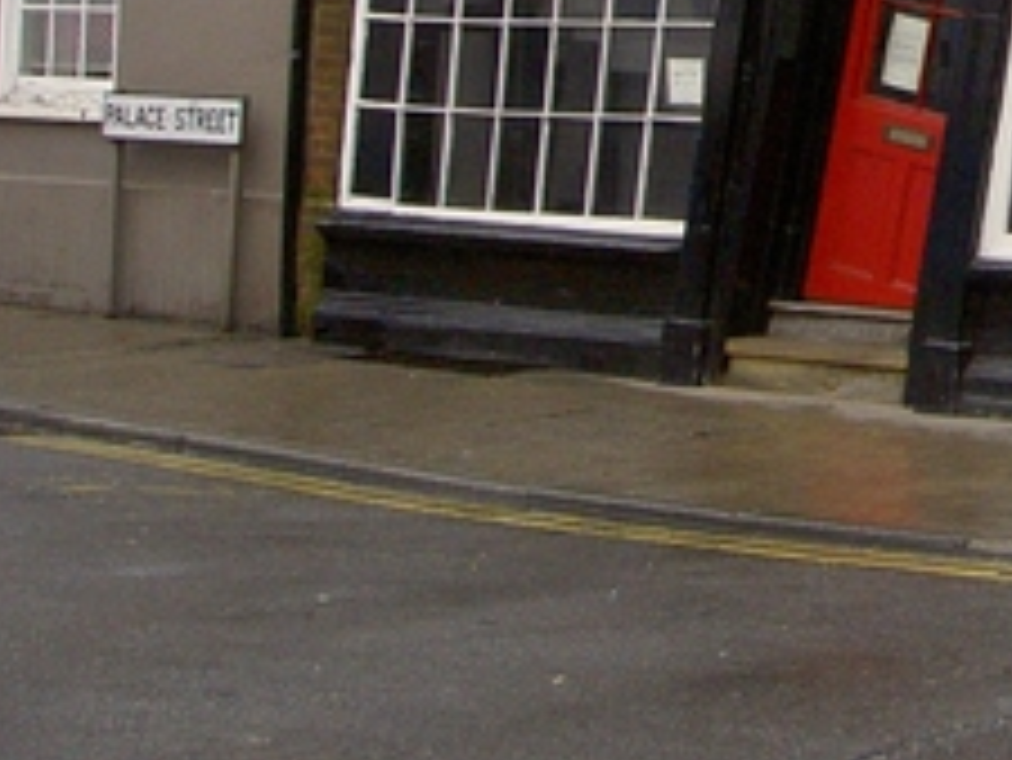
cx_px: 1313
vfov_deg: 13.8
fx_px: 3042
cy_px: -202
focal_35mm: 104
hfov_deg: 17.7
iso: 200
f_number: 4.7
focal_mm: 8
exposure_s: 1/250
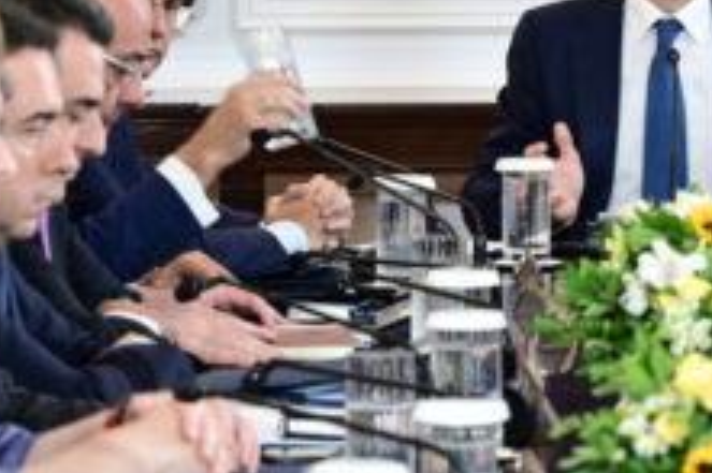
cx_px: 657
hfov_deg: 6.6
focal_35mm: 312
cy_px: 63
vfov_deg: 4.4
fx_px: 6166
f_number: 6.3
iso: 1250
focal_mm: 115
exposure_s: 1/60
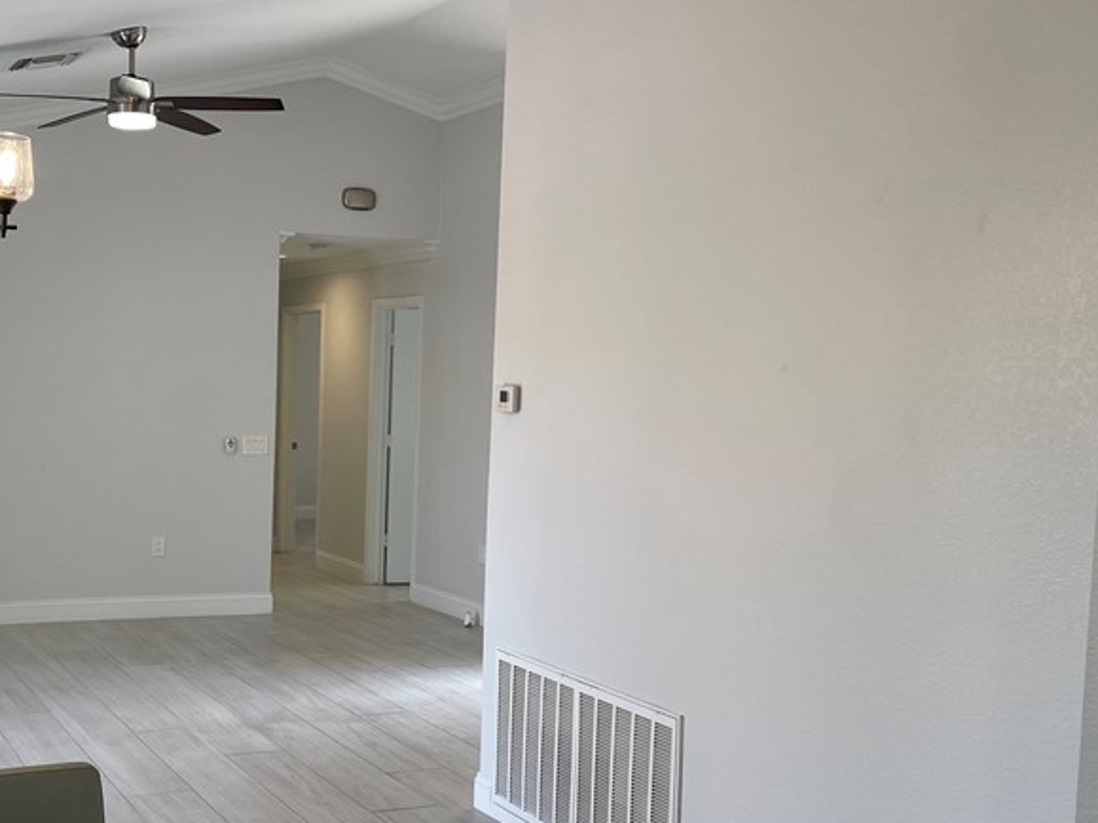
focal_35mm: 46
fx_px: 1459
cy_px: 480
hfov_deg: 40.5
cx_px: 330
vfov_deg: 31.4
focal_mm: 4.2
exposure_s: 1/120
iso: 50
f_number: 1.6
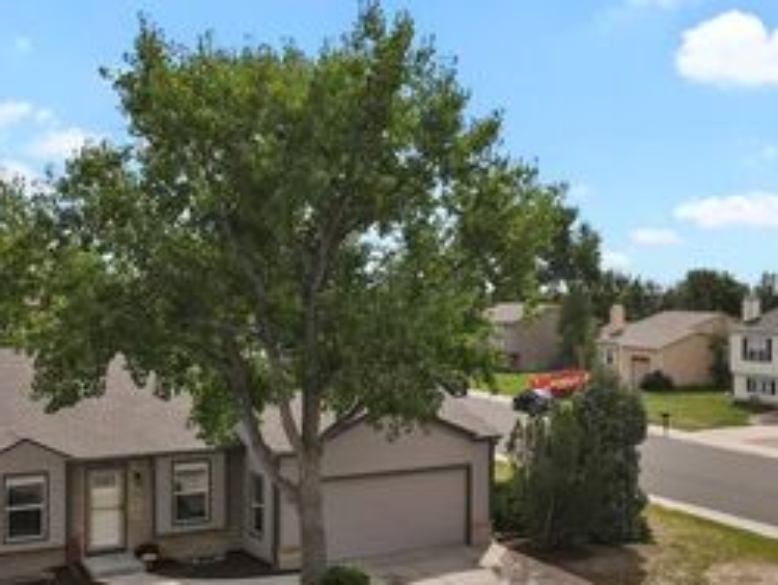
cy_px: 282
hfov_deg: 39.5
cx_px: 445
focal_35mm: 48
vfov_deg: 30.3
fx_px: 1080
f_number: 2.8
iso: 100
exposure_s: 1/500
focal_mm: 4.5
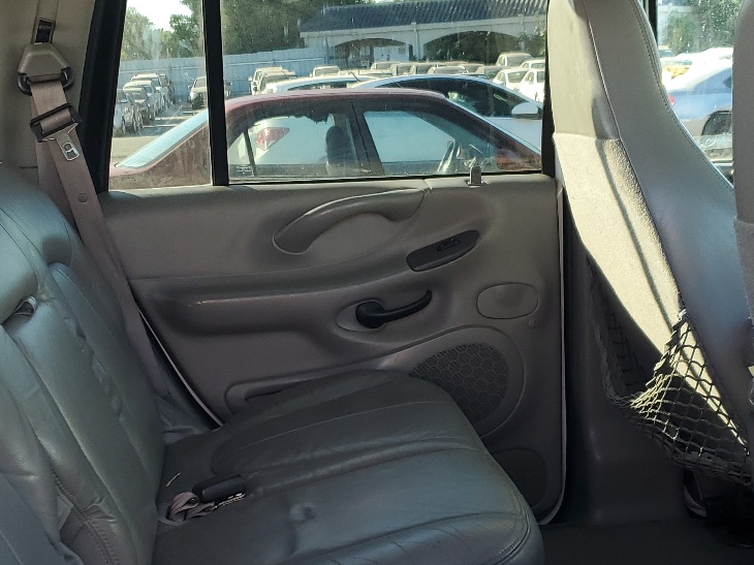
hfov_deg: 33.8
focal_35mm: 57
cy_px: 410
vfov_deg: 25.4
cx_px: 410
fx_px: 1241
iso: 50
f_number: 1.5
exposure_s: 1/204
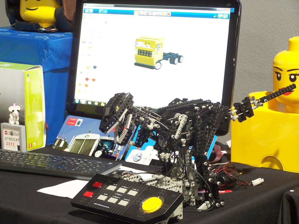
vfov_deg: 14.1
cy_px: 112
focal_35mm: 105
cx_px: 150
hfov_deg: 18.7
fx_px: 907
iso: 80
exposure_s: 1/2
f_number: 3.2
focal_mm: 17.5
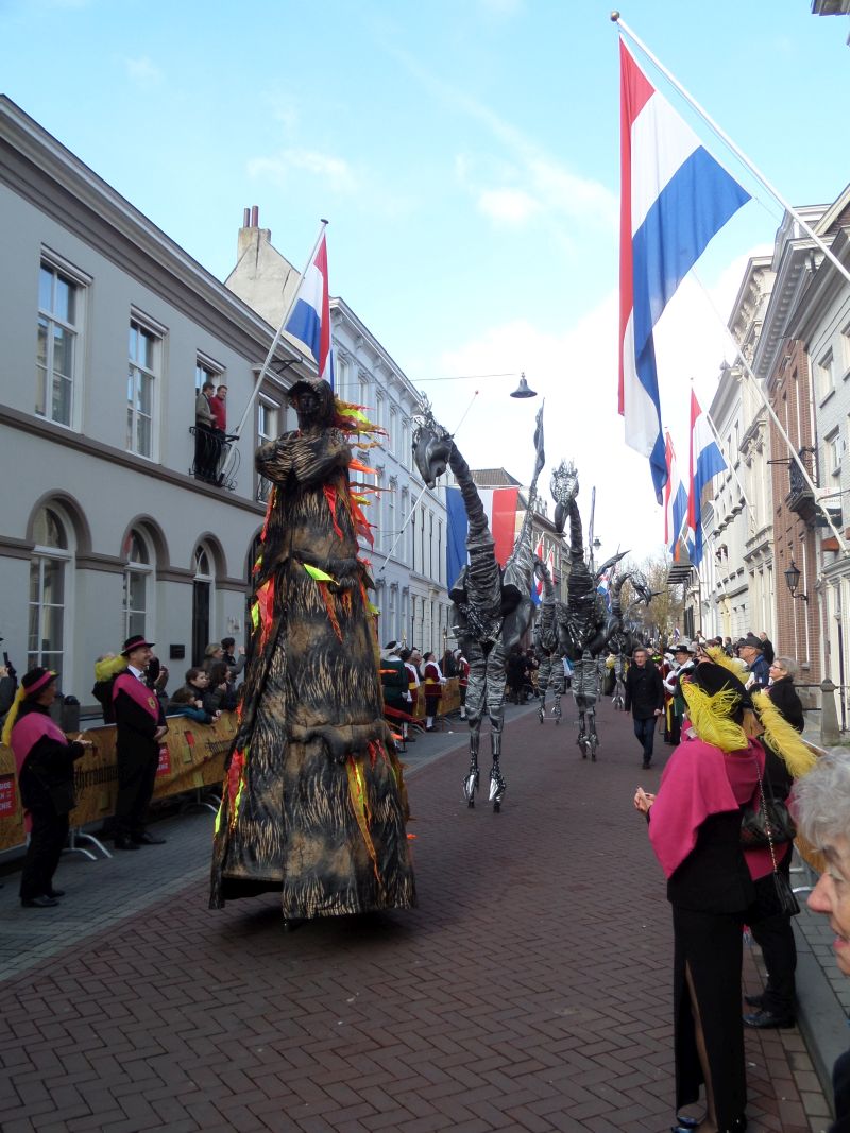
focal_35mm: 32
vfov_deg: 56.8
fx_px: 1048
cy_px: 566
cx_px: 425
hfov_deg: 44.2
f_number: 3.4
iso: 80
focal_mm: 5.3
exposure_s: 1/180
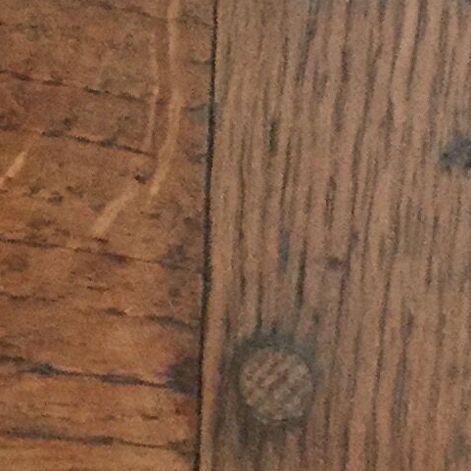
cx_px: 253
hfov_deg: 9.4
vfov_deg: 9.4
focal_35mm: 186
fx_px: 2863
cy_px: 183
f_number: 2.4
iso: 250
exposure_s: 1/33
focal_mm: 3.3
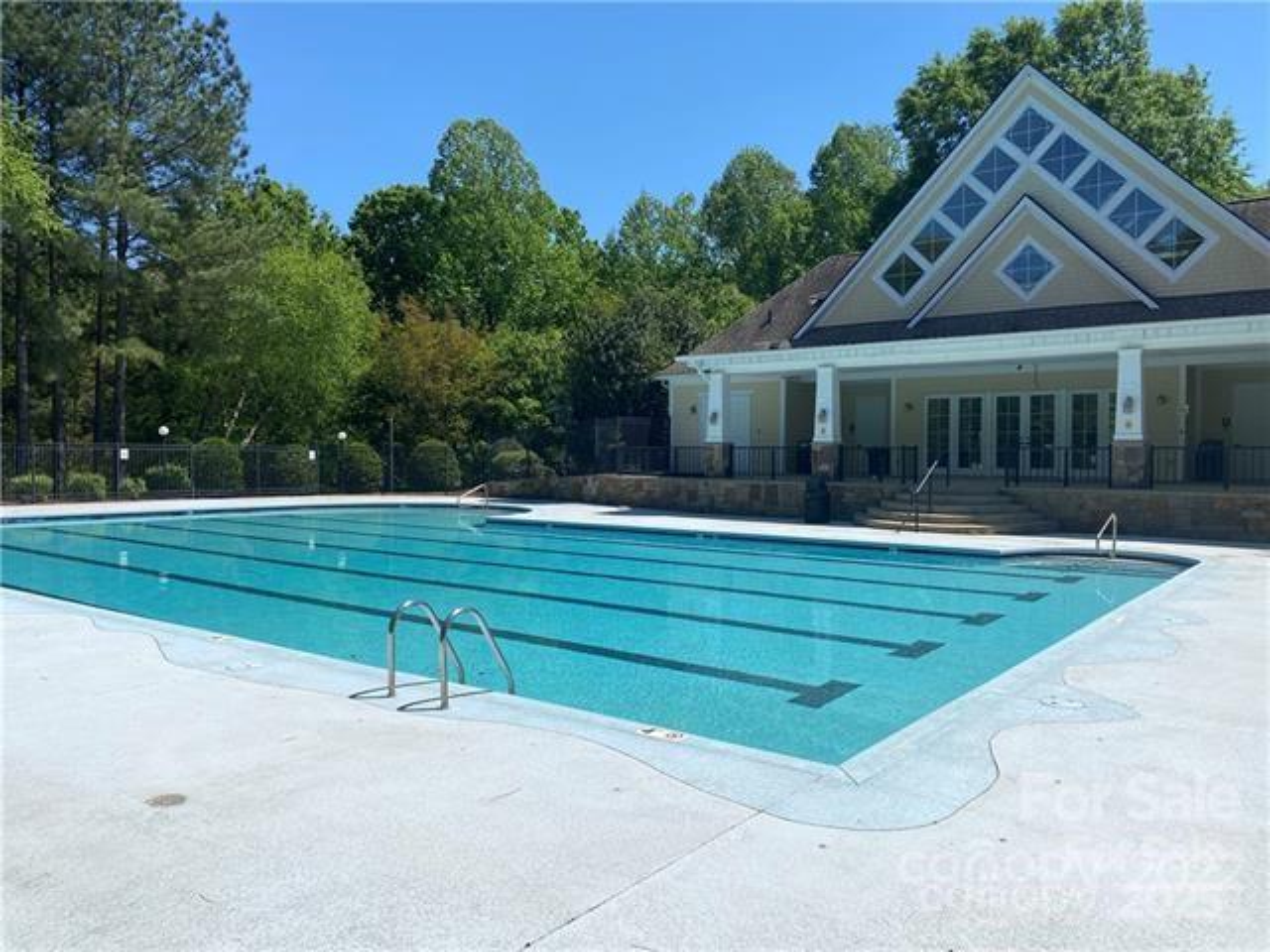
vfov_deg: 53.1
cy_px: 476
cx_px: 635
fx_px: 954
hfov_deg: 67.3
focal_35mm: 26
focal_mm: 4.25
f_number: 1.8
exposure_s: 1/4808
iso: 32
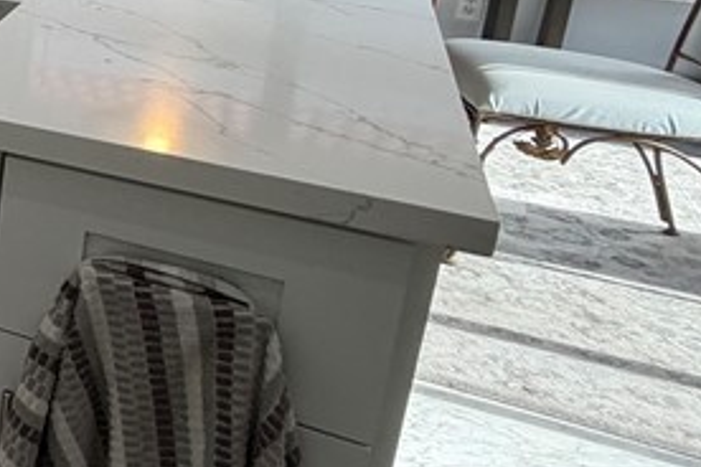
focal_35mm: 54
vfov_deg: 23.8
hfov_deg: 22.8
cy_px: -20
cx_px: -528
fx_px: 1051
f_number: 2.2
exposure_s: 1/120
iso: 125
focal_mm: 2.22
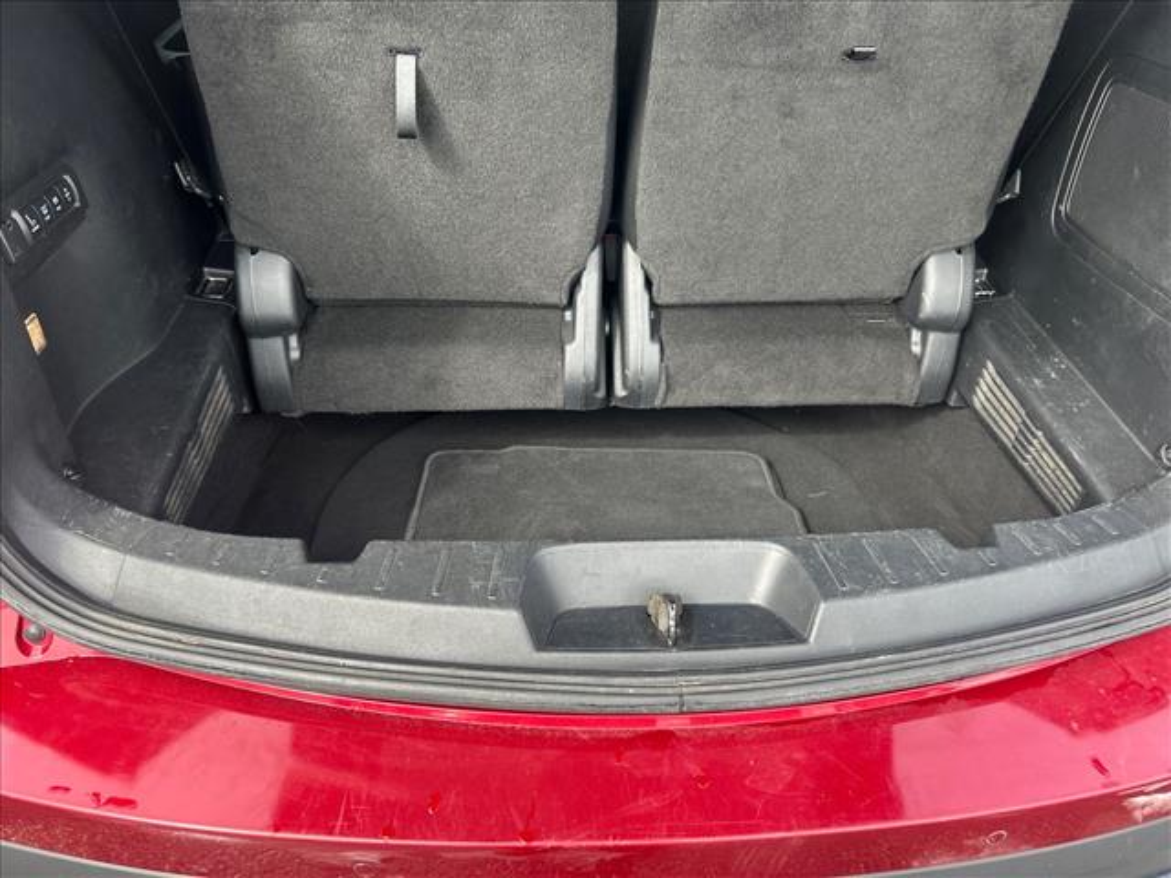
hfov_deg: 67.3
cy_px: 439
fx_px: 880
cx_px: 586
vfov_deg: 53.1
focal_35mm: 26
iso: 50
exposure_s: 1/298
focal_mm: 5.7
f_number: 1.5
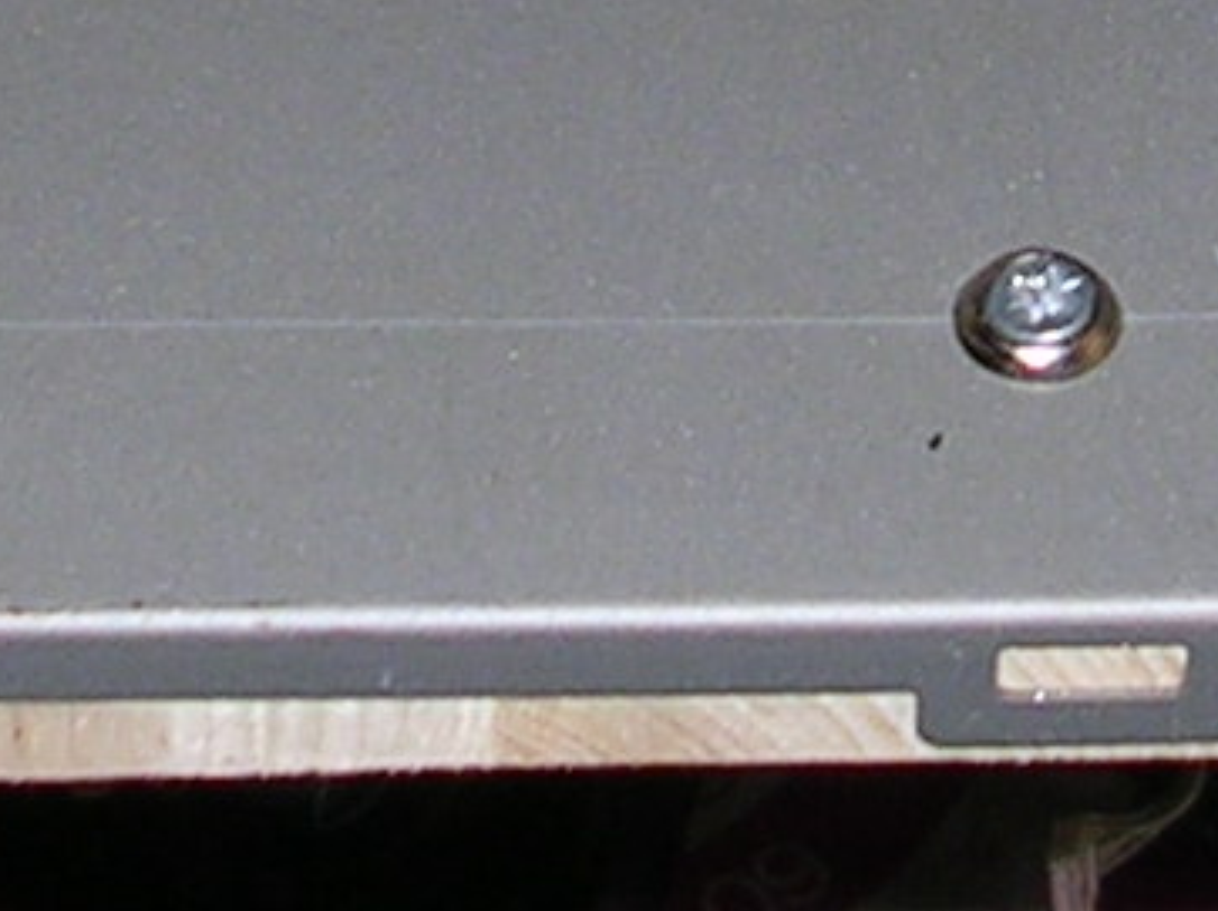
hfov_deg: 9.2
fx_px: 7560
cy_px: -810
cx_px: 1056
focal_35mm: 215
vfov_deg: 6.7
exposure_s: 1/60.1
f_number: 2.8
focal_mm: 5.8
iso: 50
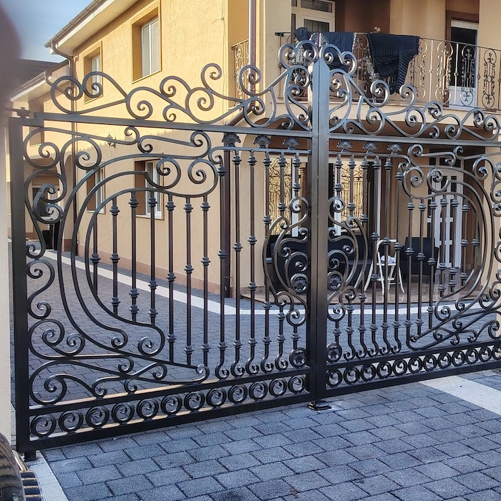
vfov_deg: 38.3
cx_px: 326
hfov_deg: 38.0
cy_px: 252
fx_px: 720
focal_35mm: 44
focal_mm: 5.25
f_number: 1.75
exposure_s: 1/271
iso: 100
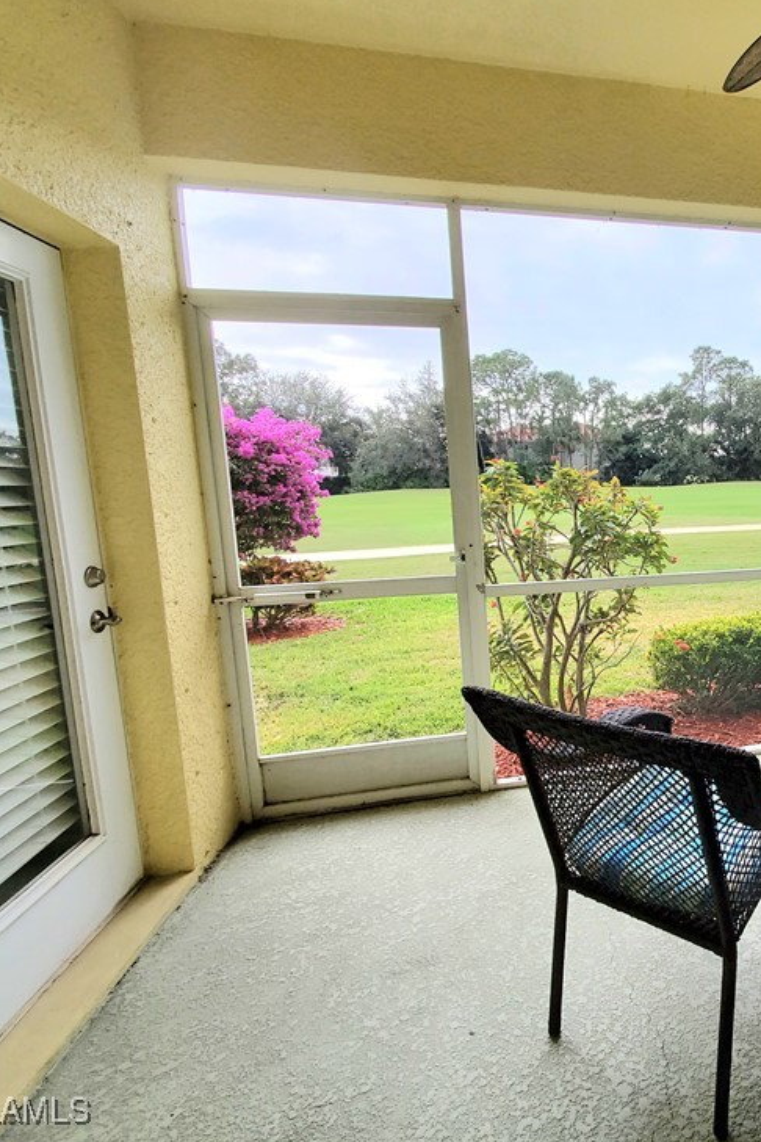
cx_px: 700
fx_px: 602
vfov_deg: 86.8
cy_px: 544
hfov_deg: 55.1
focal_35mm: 19
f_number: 2.2
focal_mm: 1.8
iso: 50
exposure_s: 1/357
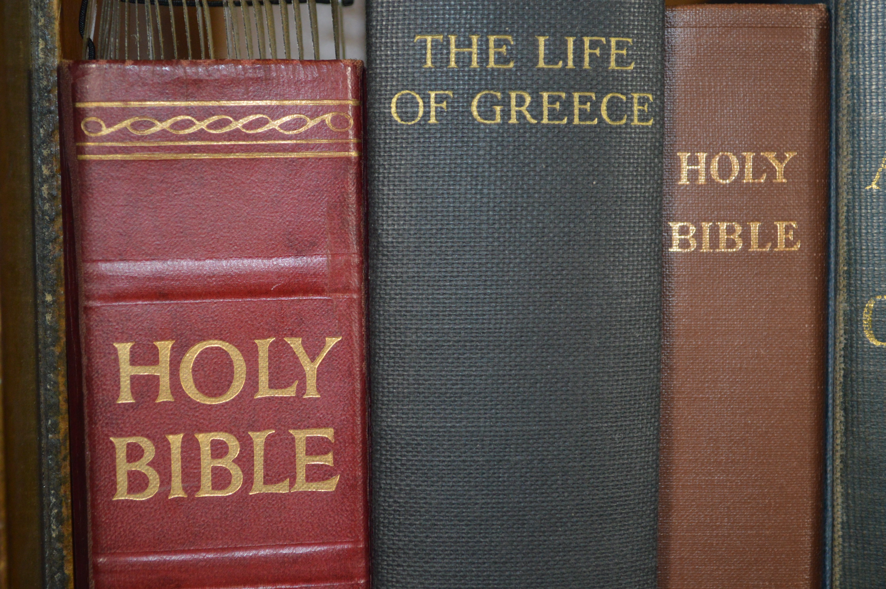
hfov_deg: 30.5
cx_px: 443
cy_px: 294
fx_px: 1623
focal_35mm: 66
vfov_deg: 20.6
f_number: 5.3
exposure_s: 1/60
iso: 1250
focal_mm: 44
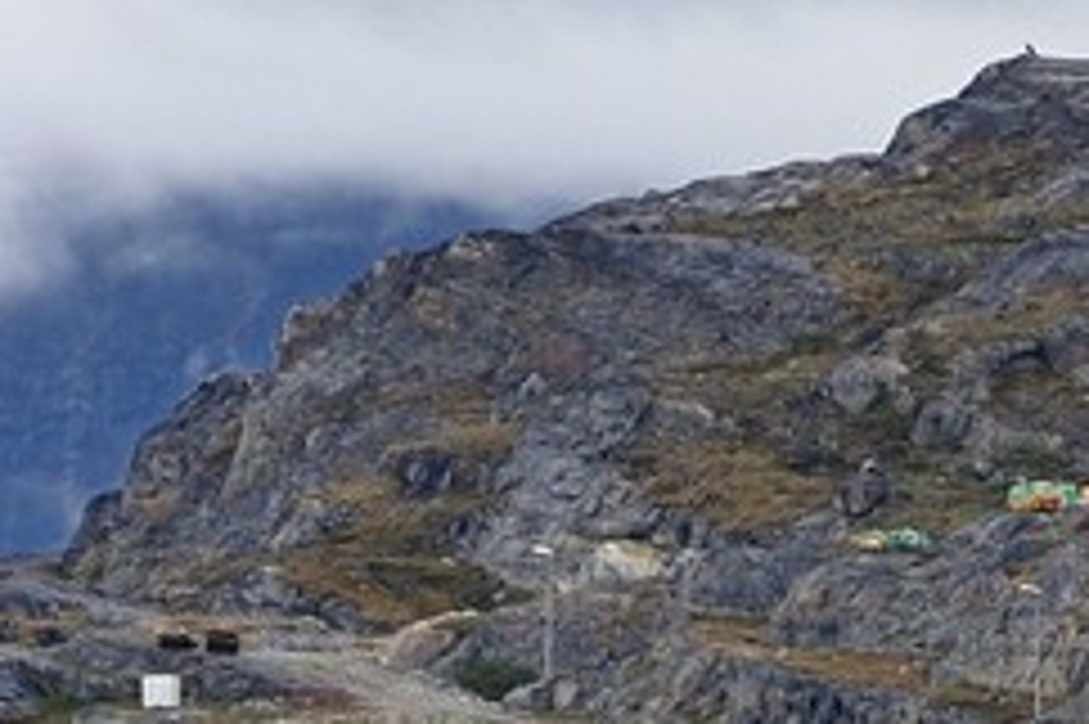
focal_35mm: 828
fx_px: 25029
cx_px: 3118
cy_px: 1718
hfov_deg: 2.5
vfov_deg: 1.7
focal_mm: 125
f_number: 8
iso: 800
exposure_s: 1/250
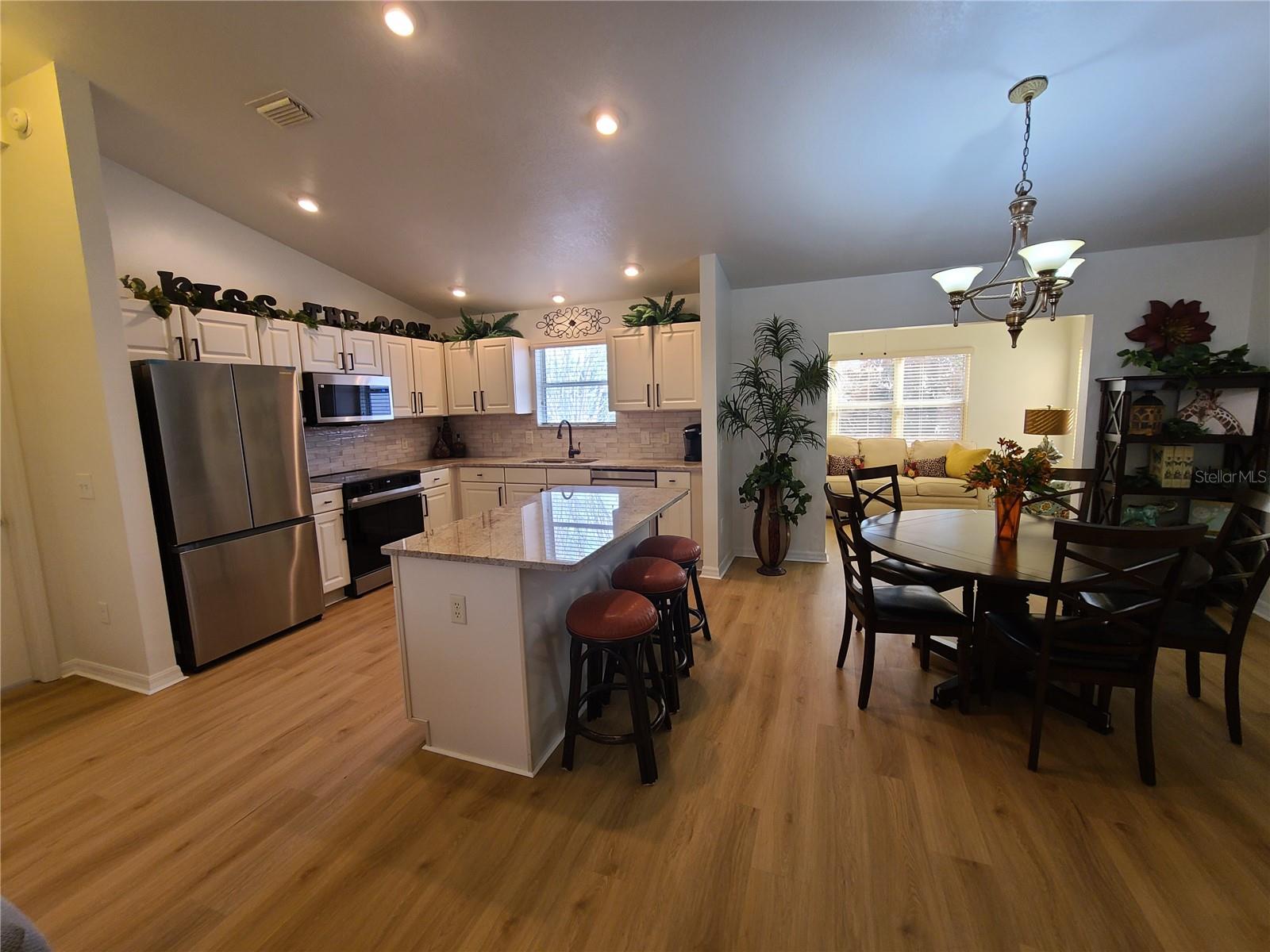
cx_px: 635
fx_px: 477
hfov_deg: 106.2
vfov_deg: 89.9
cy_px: 476
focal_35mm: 13
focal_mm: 2.2
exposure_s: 1/60
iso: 160
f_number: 2.2
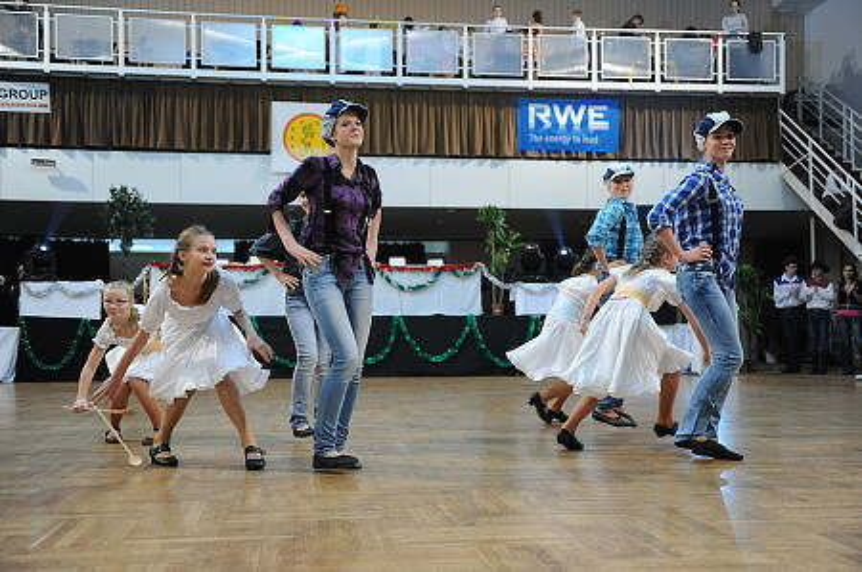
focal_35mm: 44
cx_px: 431
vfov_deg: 30.4
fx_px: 1052
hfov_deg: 44.5
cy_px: 286
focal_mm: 44
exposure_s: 1/200
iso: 3200
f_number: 2.8
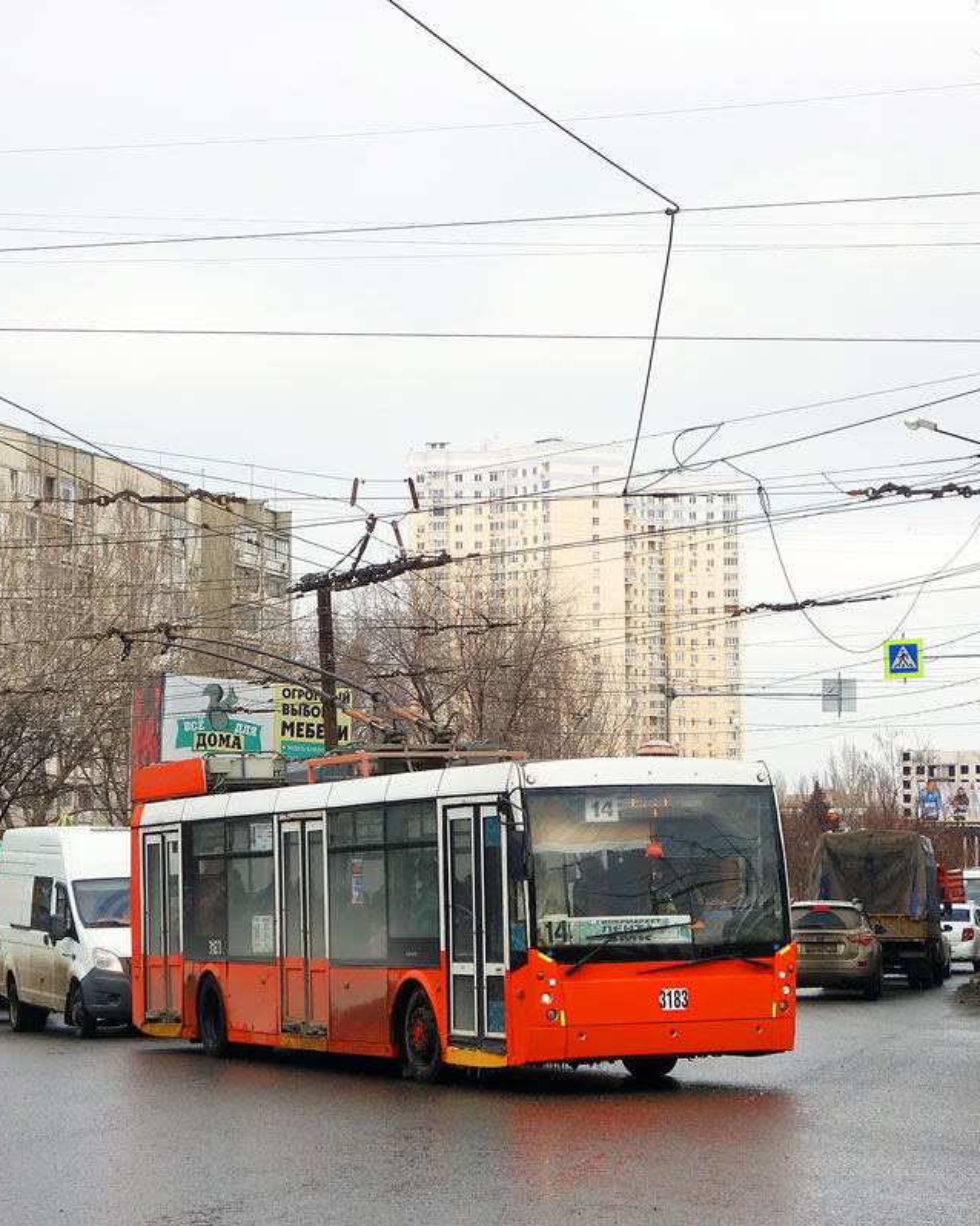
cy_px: 613
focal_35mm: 72
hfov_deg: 21.3
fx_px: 2611
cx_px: 464
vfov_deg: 26.4
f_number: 4.5
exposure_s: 1/500
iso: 125
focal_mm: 19.1
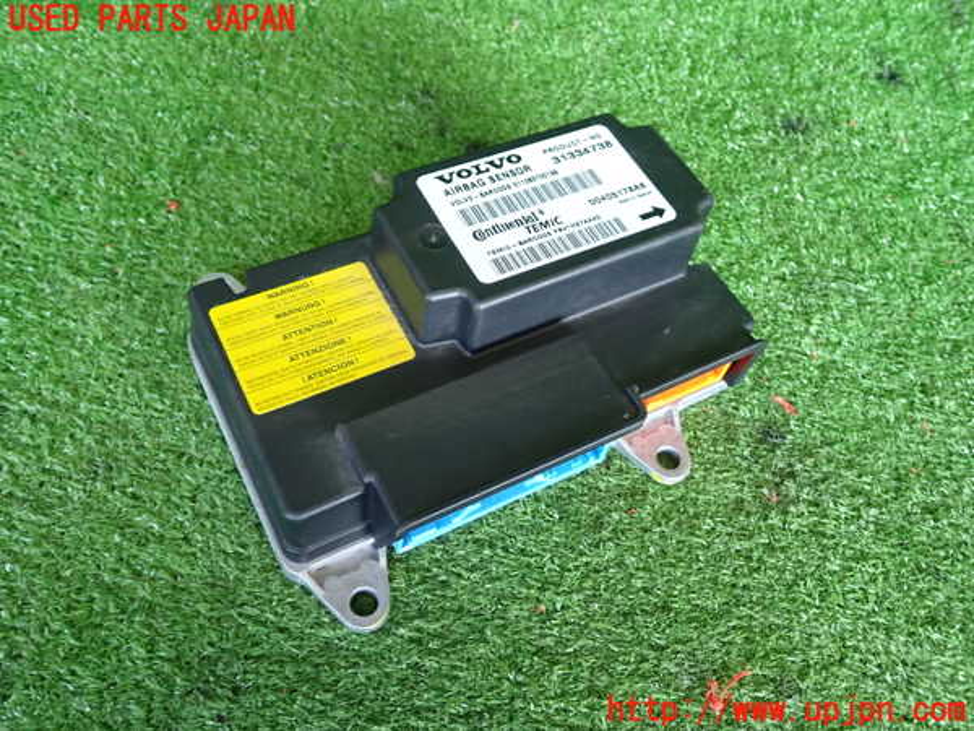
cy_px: 366
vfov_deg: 46.8
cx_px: 487
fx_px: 844
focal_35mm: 30
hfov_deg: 60.0
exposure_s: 1/50
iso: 250
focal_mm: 5.4
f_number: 2.3
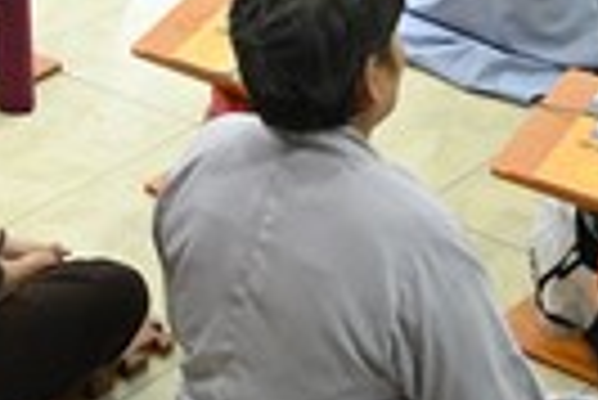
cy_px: -544
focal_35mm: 117
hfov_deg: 17.5
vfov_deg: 10.3
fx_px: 1946
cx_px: 357
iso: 8000
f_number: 4.5
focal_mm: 24
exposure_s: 1/125
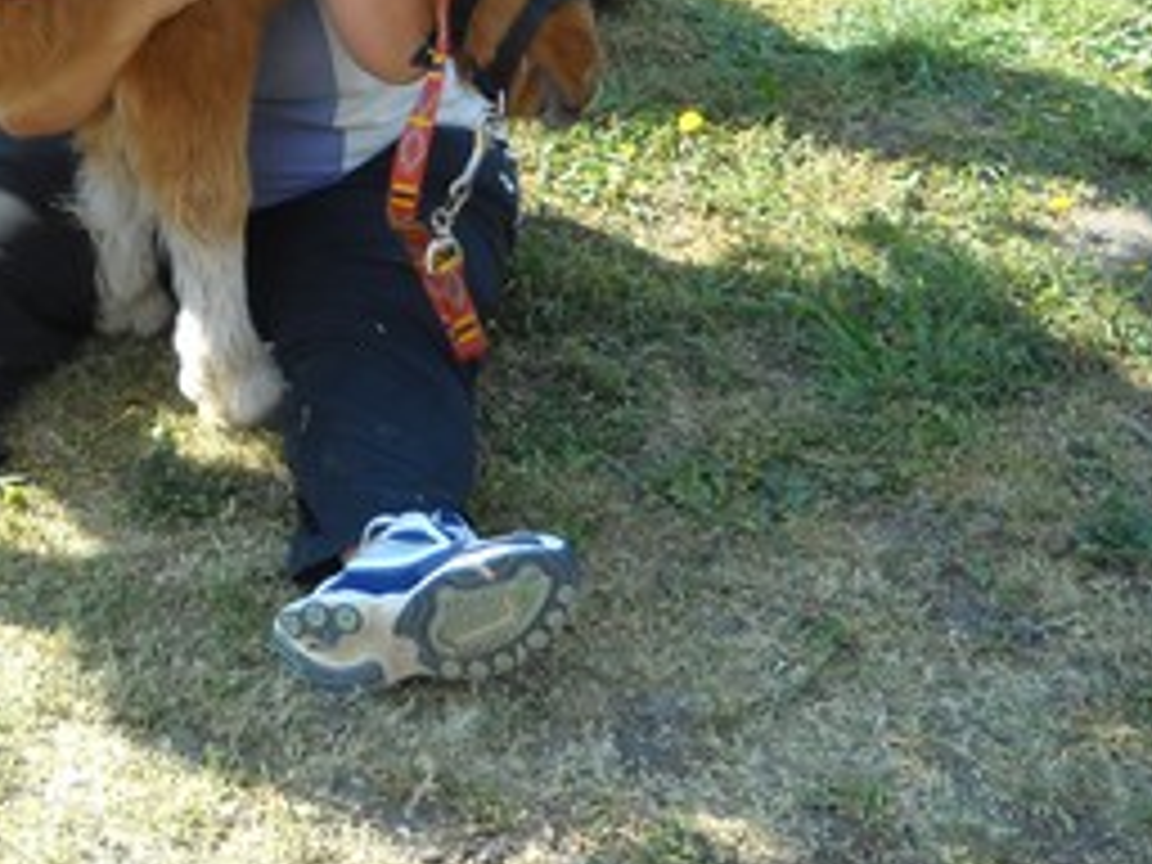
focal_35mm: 88
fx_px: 2929
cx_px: 81
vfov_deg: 16.5
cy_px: 20
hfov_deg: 21.7
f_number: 3.1
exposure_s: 1/184
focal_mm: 6.72
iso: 64
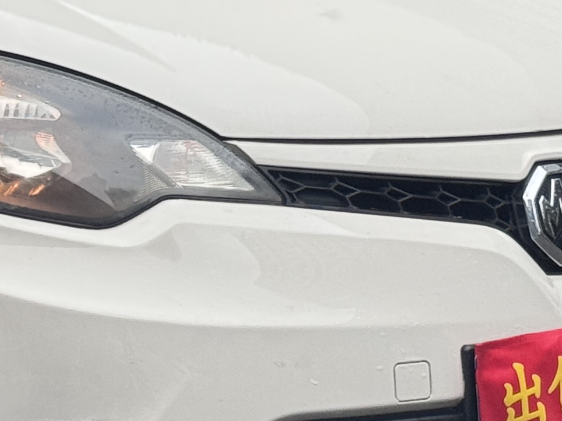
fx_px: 3263
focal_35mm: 201
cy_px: 285
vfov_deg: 7.4
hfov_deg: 9.8
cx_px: -20
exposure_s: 1/66
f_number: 1.78
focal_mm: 6.76
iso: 100
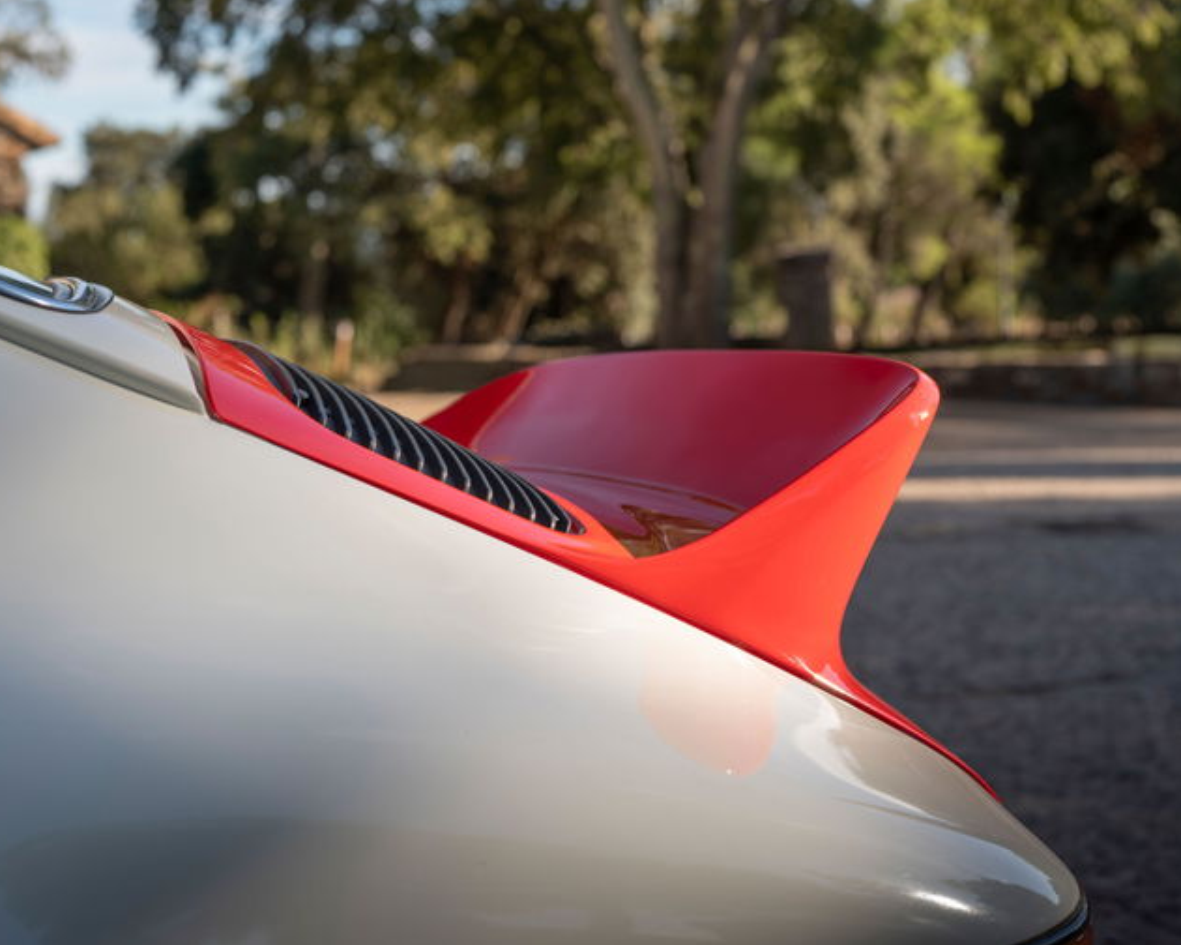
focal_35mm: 57
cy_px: 473
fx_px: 1993
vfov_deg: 26.7
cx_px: 547
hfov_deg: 33.0
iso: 100
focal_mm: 50
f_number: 4.5
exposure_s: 1/250
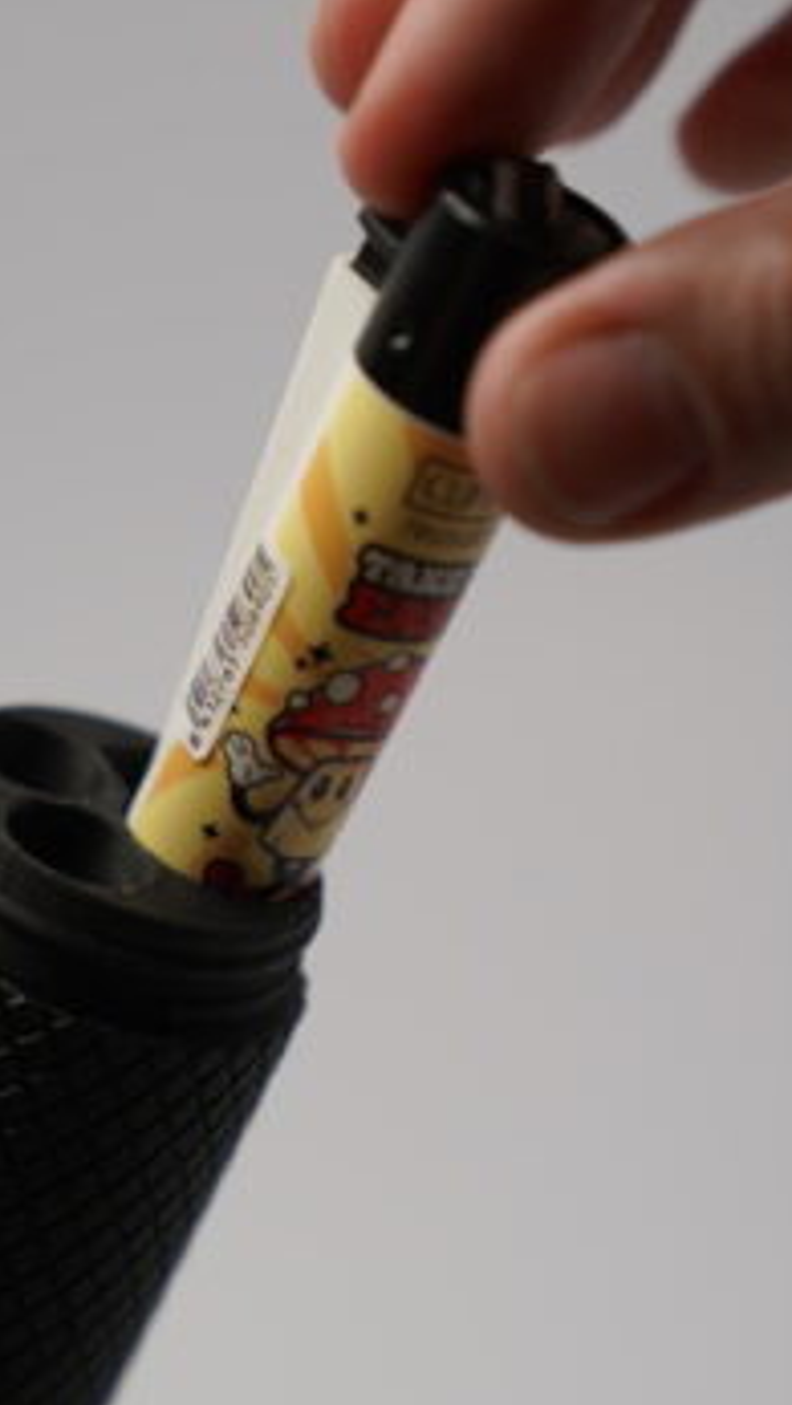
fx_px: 4138
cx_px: 118
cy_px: 828
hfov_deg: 10.9
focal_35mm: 111
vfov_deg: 19.3
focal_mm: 70
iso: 100
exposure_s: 1/100
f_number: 3.5
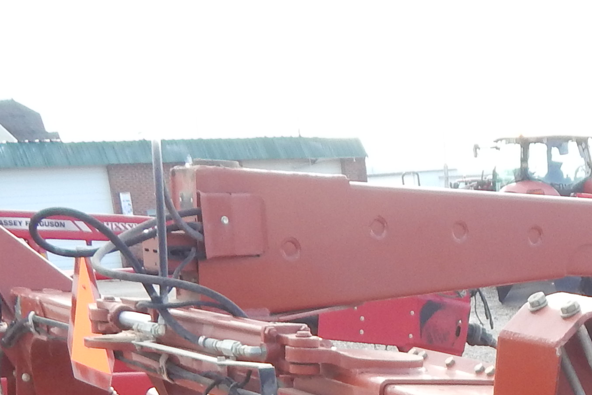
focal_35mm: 78
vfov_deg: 15.2
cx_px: 567
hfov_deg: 25.0
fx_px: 1282
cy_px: 703
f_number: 3
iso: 125
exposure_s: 1/200
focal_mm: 4
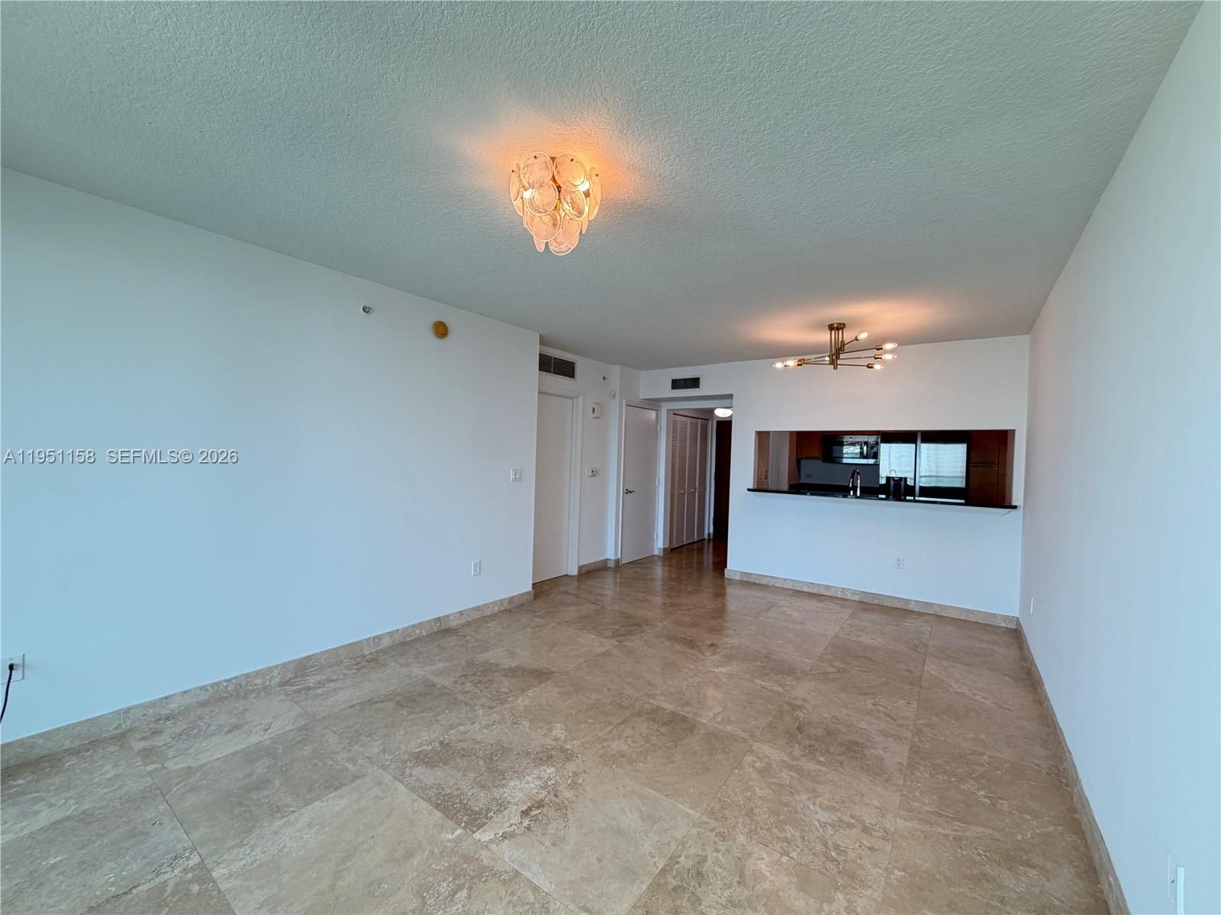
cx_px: 610
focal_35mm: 14
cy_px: 458
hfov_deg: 102.1
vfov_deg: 85.7
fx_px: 494
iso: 200
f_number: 2.2
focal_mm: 2.22
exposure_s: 1/120
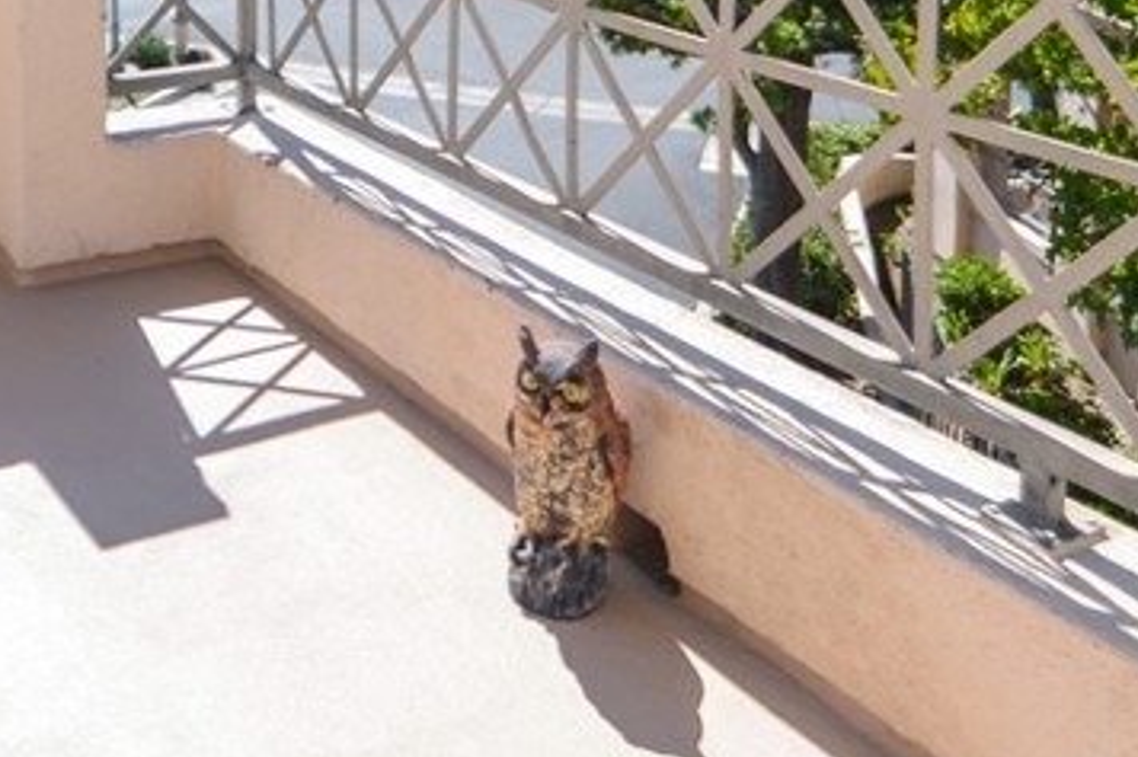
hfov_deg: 40.5
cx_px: 294
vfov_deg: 24.2
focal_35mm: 47
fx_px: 1499
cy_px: -275
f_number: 2.8
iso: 100
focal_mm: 11
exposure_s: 1/1600
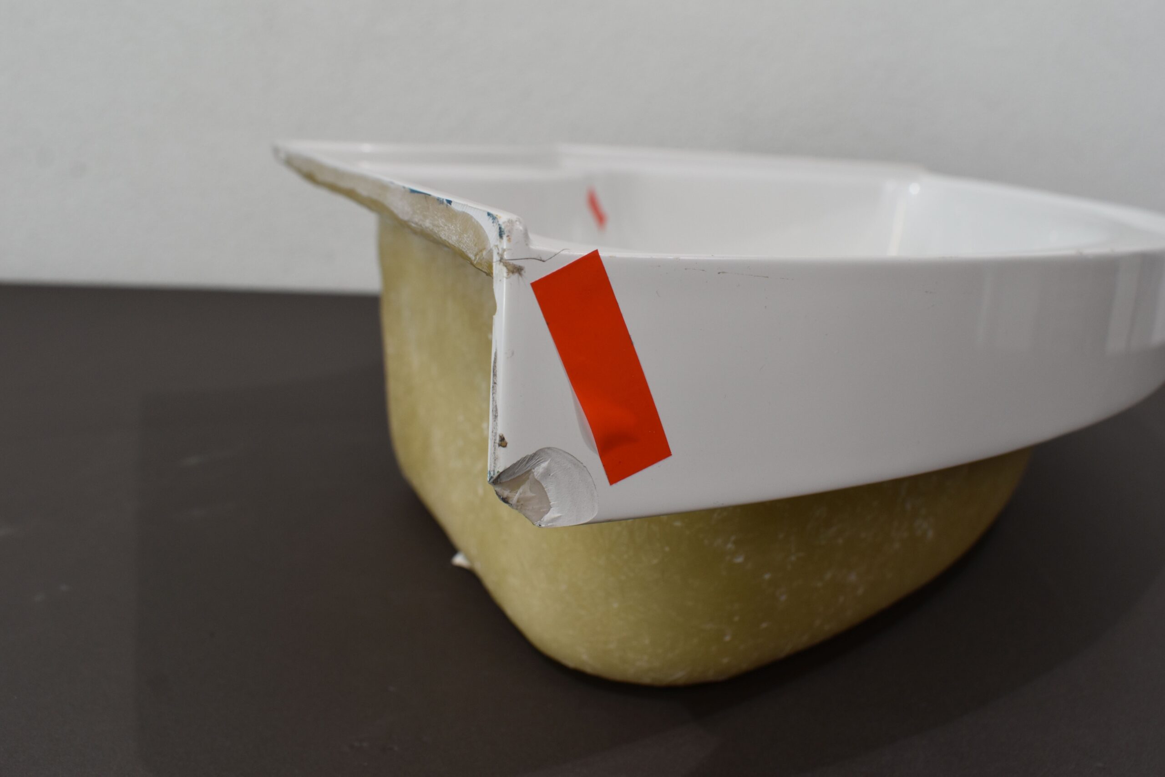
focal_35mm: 30
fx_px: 971
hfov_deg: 61.9
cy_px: 388
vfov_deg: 43.6
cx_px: 582
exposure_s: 1/60
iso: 360
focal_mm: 20
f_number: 8
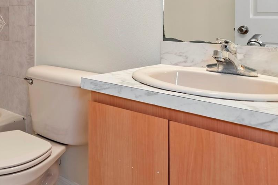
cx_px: 21
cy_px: 49
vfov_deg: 33.6
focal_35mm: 39
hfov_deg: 44.4
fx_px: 301
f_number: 8
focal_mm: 13
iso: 1000
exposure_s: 1/2.5
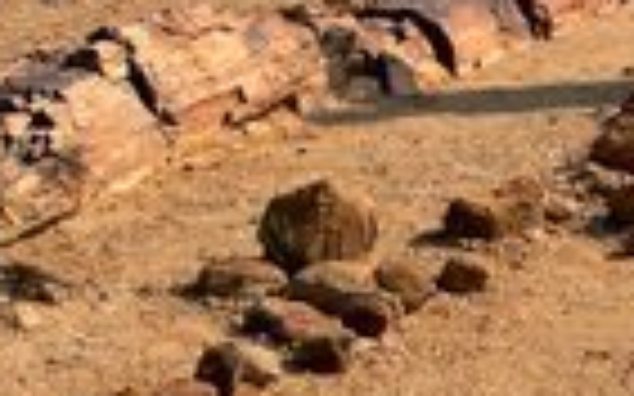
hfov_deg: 14.7
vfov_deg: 9.5
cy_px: -137
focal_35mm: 135
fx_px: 2332
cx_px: 854
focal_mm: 6
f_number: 5.6
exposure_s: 1/500
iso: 80
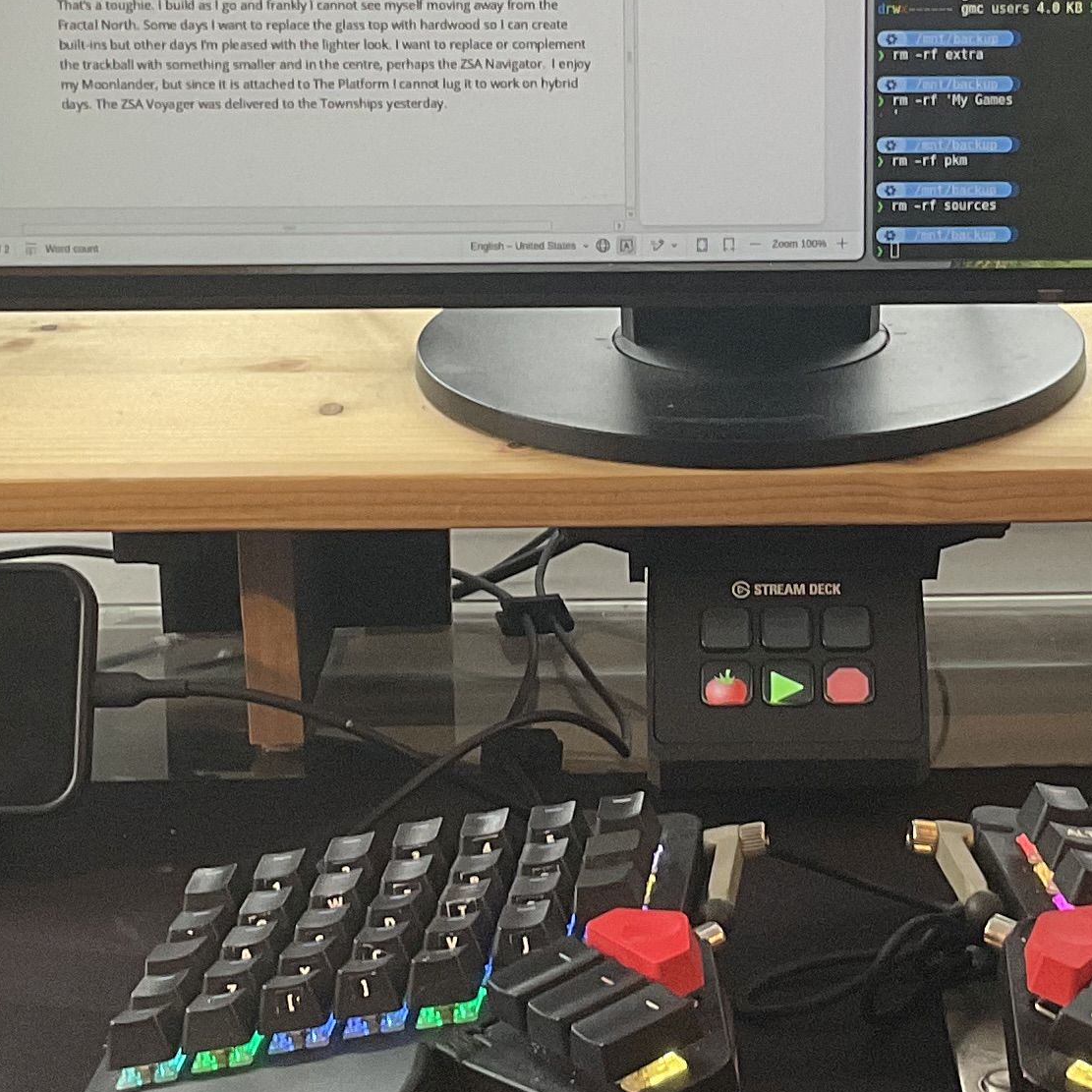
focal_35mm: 93
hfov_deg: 18.6
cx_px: 781
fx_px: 3319
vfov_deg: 18.6
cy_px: 359
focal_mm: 3
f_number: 1.8
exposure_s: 1/60
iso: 64
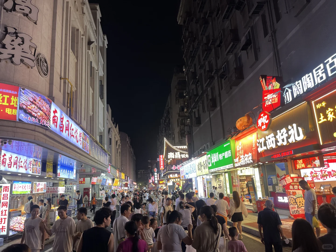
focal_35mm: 26
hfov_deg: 67.3
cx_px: 168
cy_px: 126
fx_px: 252
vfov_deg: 53.1
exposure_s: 1/100
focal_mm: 5.1
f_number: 1.6
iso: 125
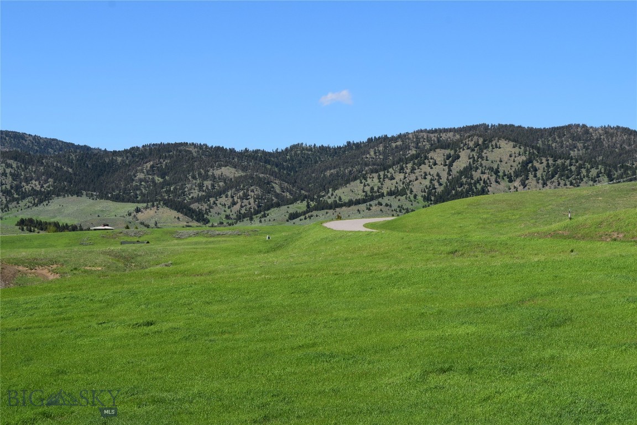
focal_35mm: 82
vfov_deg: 16.6
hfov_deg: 24.6
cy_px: 212
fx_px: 1460
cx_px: 318
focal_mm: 55
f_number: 11
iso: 360
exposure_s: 1/500
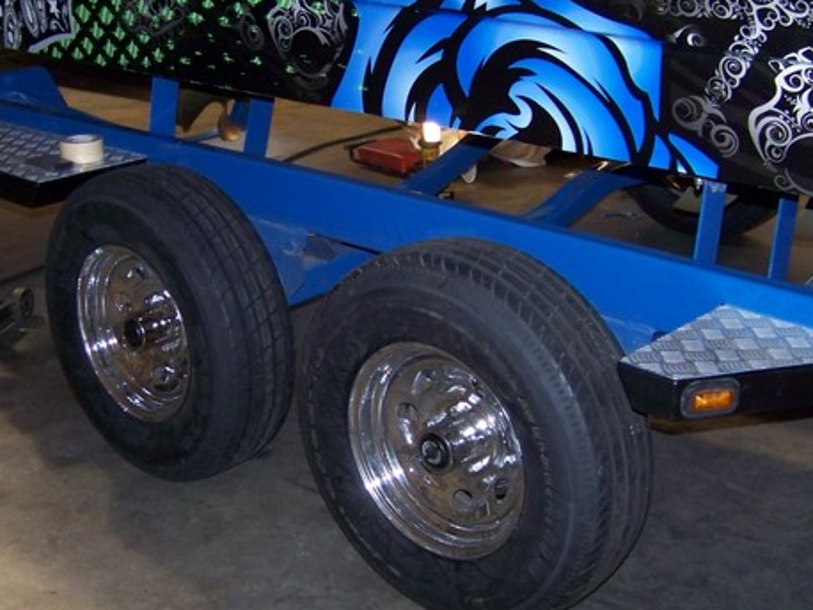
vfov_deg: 26.6
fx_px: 1292
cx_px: 389
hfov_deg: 34.9
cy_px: 350
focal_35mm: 55
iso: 200
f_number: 2.8
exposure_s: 1/30
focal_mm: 5.85
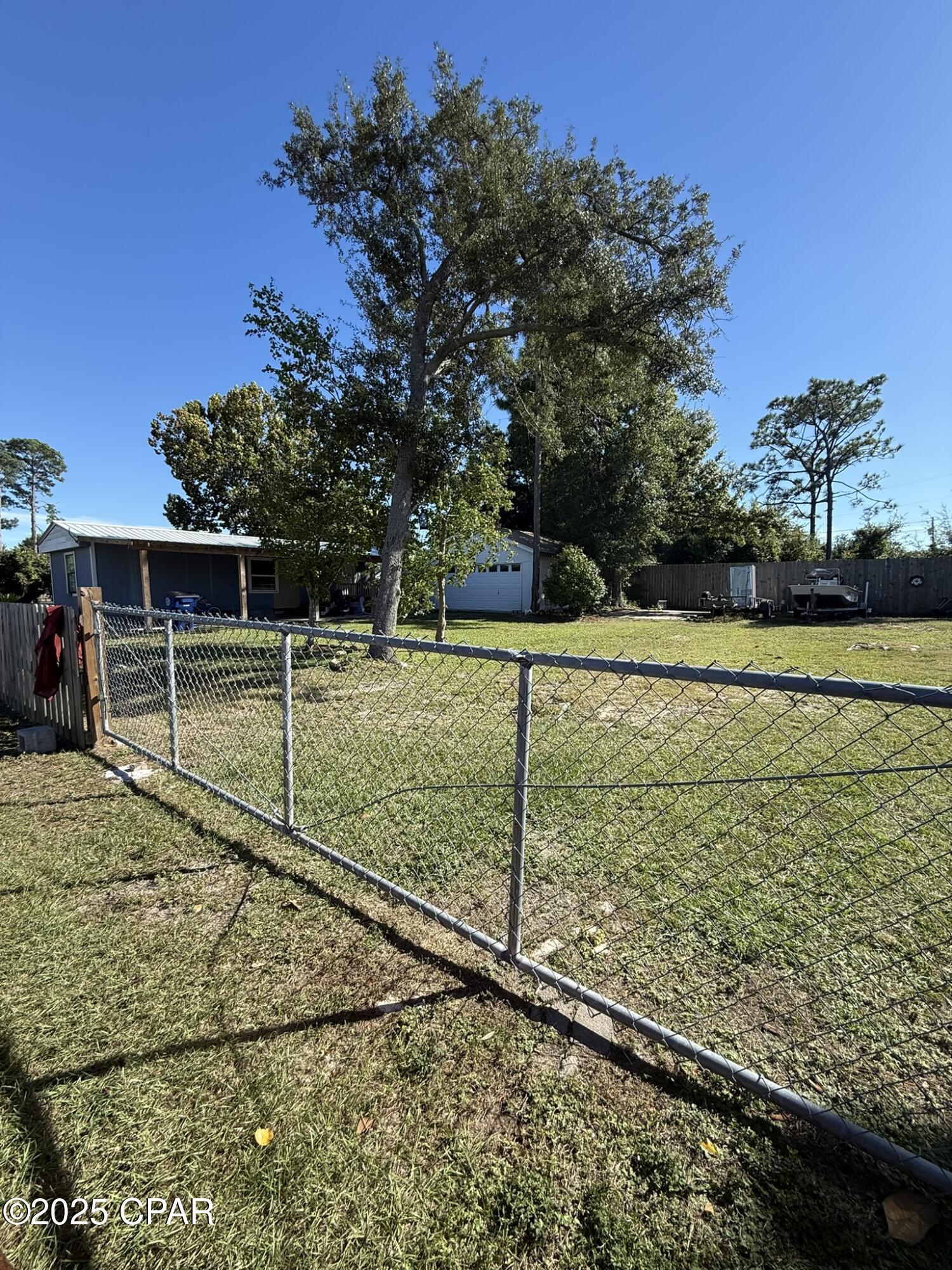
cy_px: 635
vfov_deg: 102.1
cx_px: 476
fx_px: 513
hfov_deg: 85.7
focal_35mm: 14
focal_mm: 2.22
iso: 50
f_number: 2.2
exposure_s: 1/809
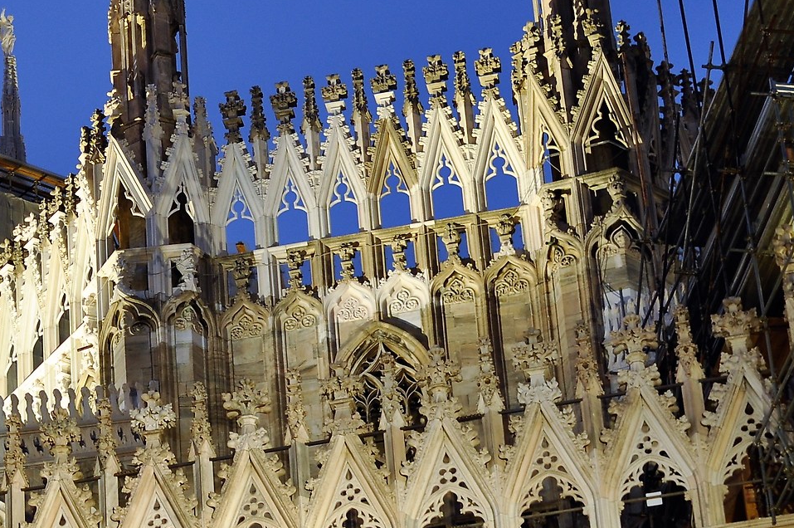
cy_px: -45
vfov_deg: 7.2
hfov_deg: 10.8
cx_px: -23
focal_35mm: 188
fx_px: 4142
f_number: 2.4
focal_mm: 50
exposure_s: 1/15
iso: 200
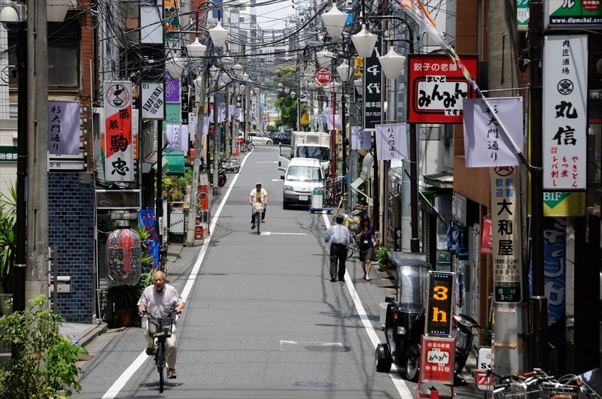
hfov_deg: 16.1
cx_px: 301
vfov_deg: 10.7
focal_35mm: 128
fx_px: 2129
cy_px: 200
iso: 200
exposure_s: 1/320
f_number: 8
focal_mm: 85
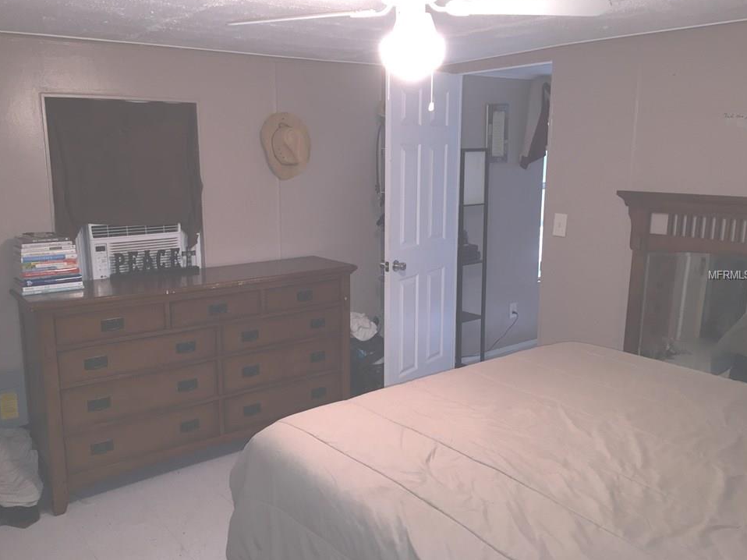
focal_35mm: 31
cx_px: 356
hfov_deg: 58.3
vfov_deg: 45.4
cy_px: 275
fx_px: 669
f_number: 2.2
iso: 100
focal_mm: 4.15
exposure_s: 1/16
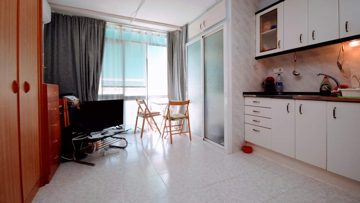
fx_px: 153
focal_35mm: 16
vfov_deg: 66.9
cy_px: 90
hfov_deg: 99.4
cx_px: 183
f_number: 4
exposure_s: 1/125
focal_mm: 10
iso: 400
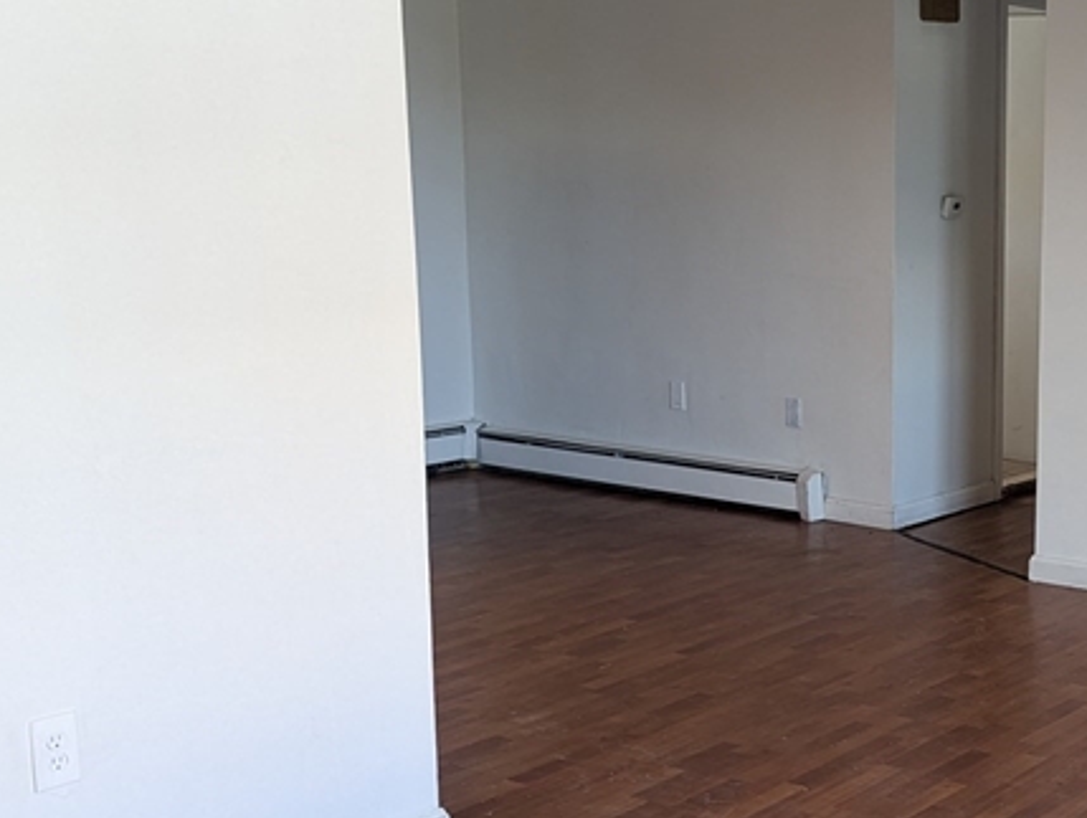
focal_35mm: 57
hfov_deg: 31.0
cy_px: 499
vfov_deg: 25.7
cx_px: 1110
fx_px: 1792
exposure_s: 1/27.1
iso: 50
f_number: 1.85
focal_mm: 6.81
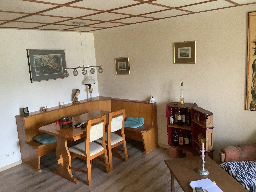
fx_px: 229
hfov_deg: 58.4
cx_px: 128
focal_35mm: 31
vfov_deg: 45.4
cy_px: 96
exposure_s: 1/40
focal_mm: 3.3
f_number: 2.4
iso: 400
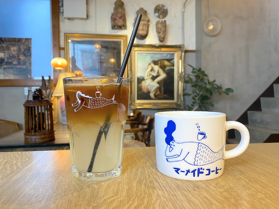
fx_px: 210
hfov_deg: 67.3
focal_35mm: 26
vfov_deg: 53.1
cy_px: 104
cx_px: 140
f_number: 1.8
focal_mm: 4.25
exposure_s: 1/50
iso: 125
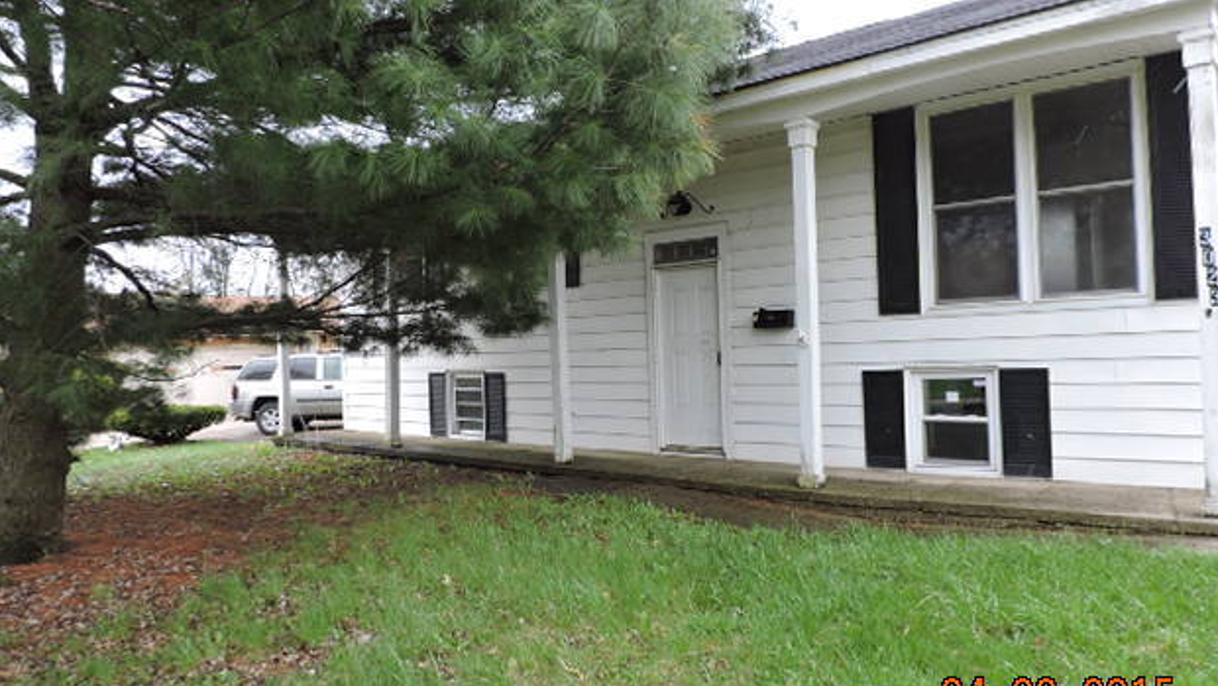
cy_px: 330
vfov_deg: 42.9
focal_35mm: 27
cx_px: 627
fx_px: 872
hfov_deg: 69.8
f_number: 3
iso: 100
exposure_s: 1/160
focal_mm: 4.3
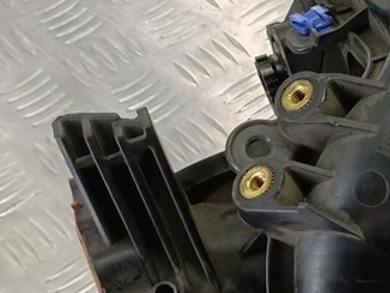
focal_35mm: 85
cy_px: 193
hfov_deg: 19.7
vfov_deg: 17.3
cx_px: 603
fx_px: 958
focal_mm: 4.11
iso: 185
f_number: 1.6
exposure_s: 1/50
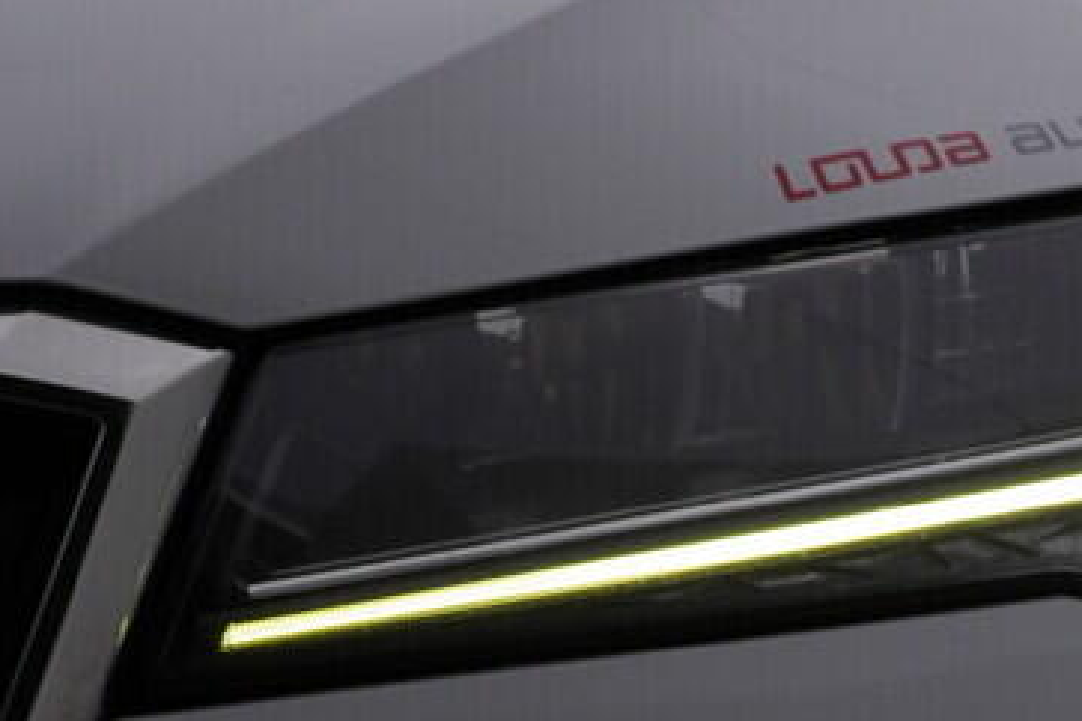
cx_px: 1589
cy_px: 798
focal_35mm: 143
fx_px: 4298
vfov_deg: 9.5
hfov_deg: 13.6
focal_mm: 24
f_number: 6.3
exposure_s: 1/200
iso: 125
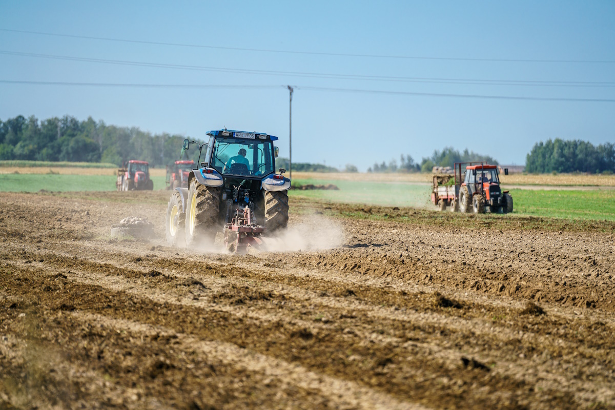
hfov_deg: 10.3
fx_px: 3416
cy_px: 205
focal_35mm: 200
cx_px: 308
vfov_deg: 6.9
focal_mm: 200
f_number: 2.8
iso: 125
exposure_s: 1/2500
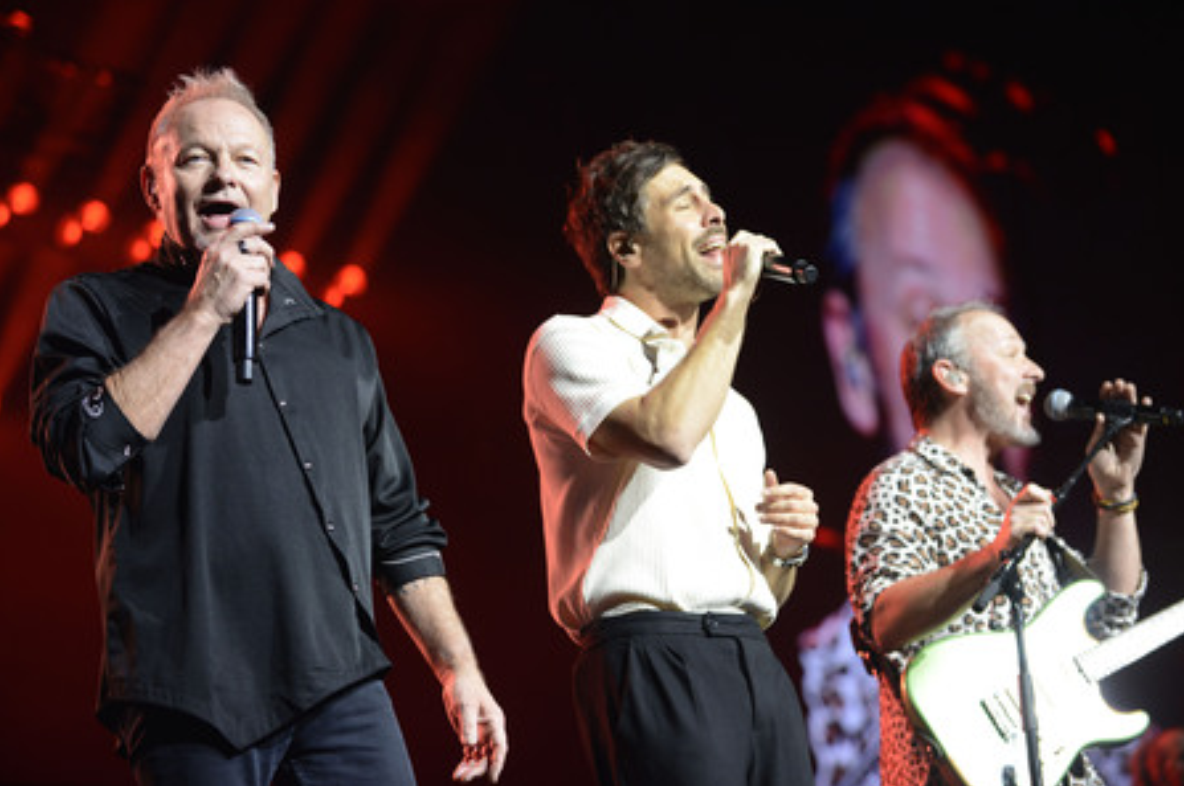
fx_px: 3482
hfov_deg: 19.3
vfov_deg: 12.9
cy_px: 394
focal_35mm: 106
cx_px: 595
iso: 1250
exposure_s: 1/320
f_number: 3.2
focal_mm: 105
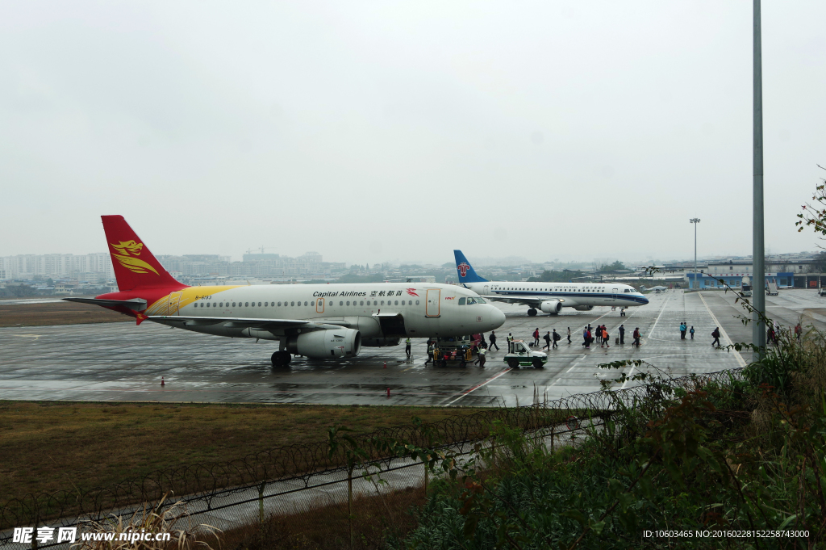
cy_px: 275
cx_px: 413
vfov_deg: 31.8
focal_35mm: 42
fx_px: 963
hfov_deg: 46.4
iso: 200
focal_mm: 28
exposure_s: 1/250
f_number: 9
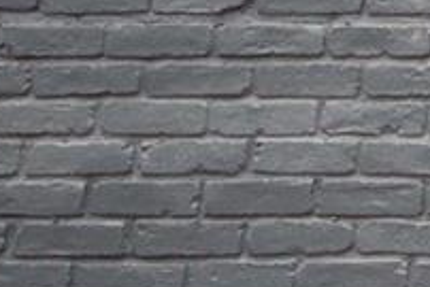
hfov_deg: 11.5
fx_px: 1817
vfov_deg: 8.9
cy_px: -51
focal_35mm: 152
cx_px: 990
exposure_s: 1/60
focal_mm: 20
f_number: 5.6
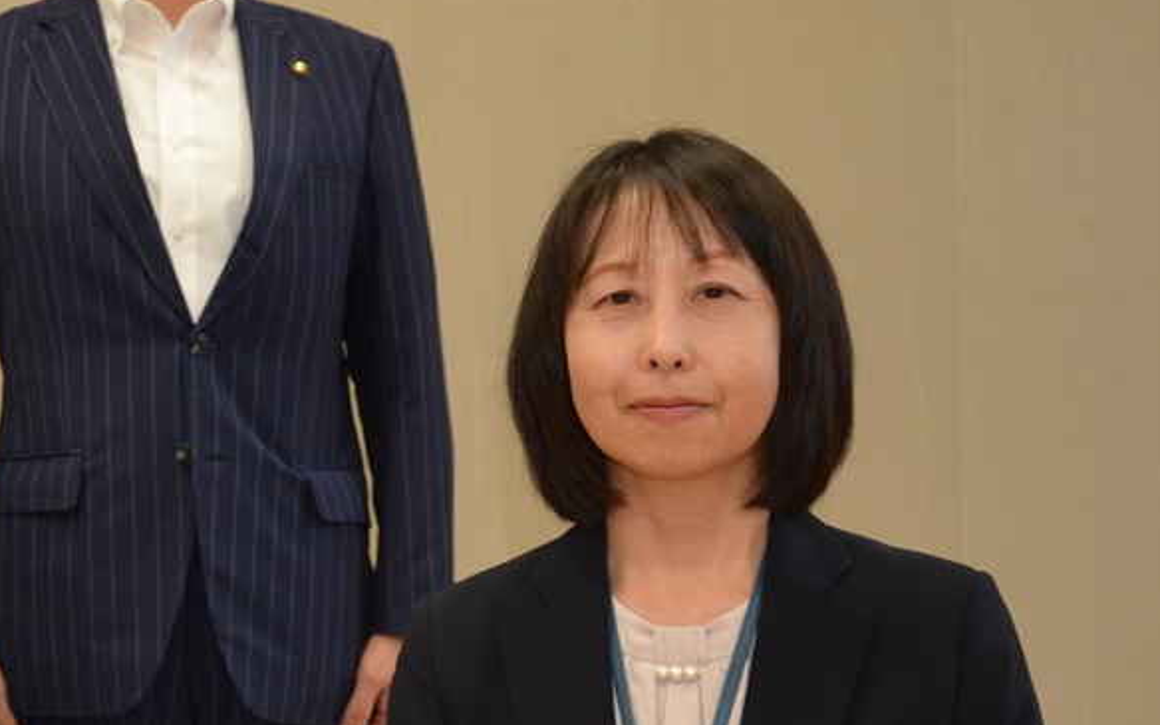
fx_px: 2687
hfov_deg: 22.2
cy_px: 516
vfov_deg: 15.3
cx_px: -297
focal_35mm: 85
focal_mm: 22
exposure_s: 1/125
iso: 400
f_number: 3.8
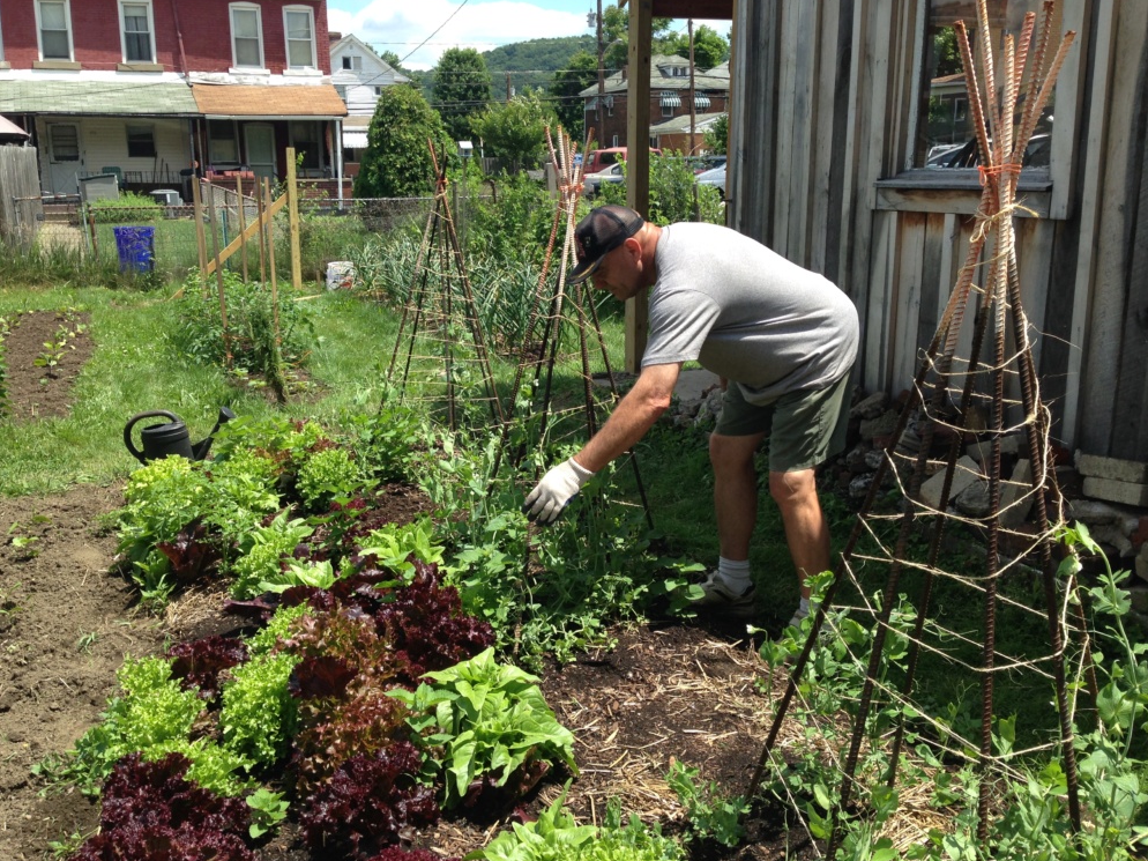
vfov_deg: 41.8
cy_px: 428
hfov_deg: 54.0
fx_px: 1127
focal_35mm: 34
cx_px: 566
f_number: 2.4
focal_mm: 4.12
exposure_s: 1/847
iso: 50
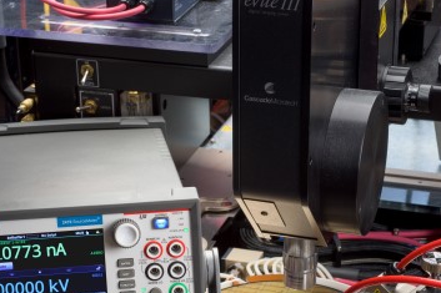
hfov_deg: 20.0
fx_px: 1249
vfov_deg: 13.4
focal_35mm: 102
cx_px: 229
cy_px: 218
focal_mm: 60
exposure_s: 1/100
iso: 200
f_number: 16
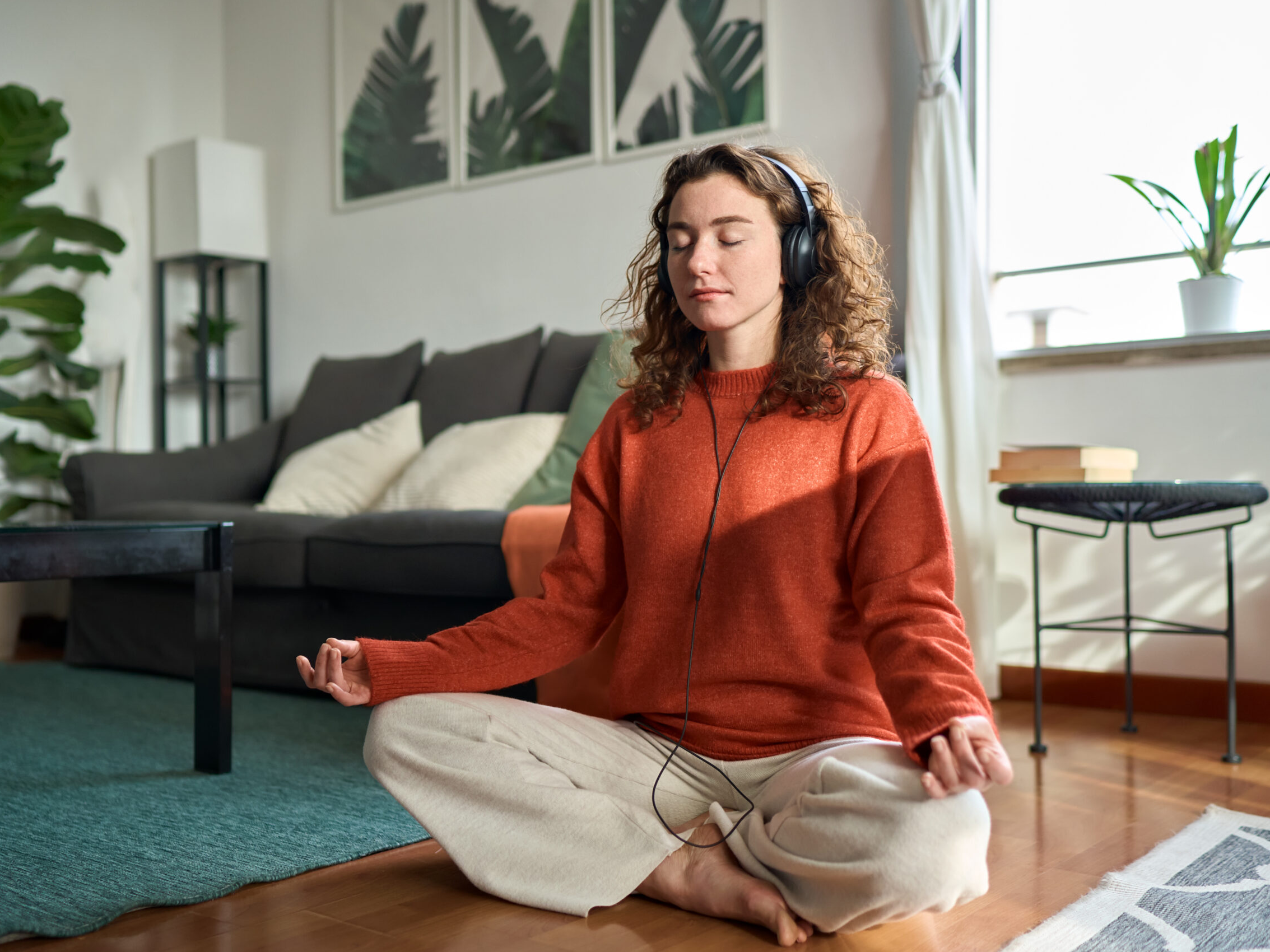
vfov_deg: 37.7
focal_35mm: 38
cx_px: 603
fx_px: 1394
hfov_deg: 49.0
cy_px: 475
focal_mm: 35
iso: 800
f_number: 1.8
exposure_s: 1/800
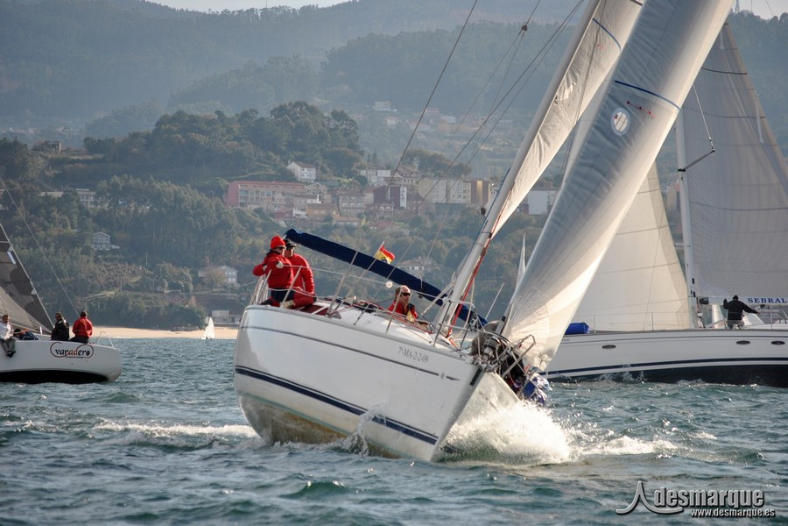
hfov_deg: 10.2
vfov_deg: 6.8
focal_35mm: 202
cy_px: 263
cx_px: 394
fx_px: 4432
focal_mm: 135
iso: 200
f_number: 5
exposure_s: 1/1250
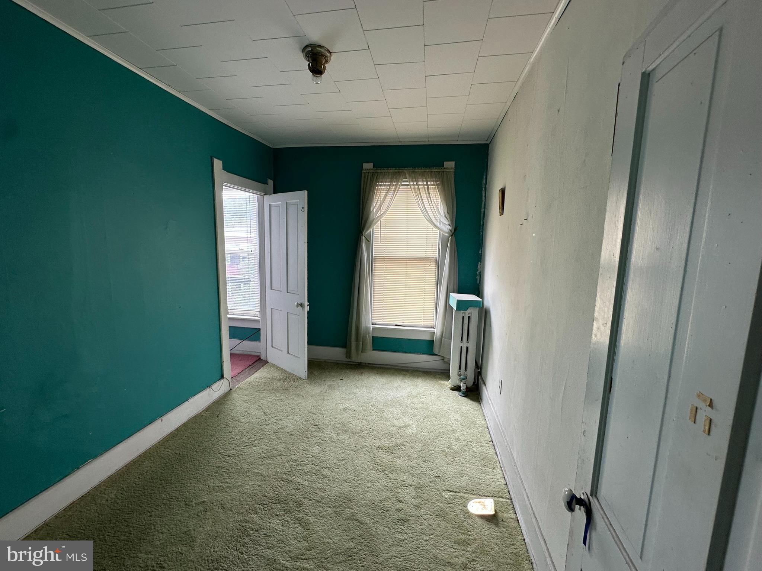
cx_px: 381
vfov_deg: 85.7
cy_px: 286
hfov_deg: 102.1
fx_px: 308
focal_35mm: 14
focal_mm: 2.22
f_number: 2.2
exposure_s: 1/99
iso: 64
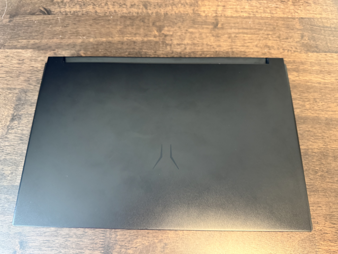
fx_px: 234
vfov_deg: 56.8
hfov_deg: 71.6
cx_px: 169
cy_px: 127
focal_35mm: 24
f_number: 1.78
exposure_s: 1/50
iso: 320
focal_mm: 6.76
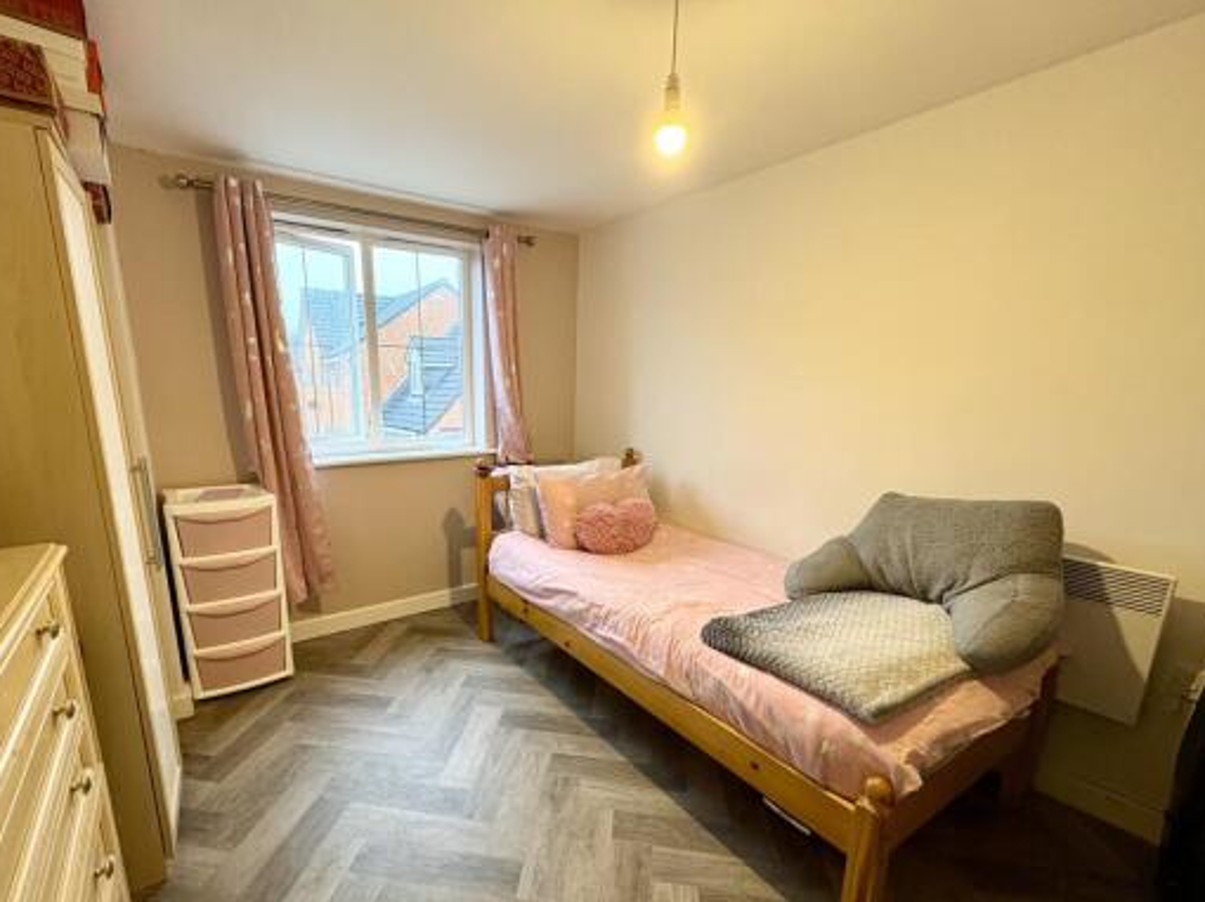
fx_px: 557
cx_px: 547
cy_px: 514
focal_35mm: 16
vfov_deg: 77.6
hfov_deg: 94.3
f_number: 2.2
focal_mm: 2.22
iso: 250
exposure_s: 1/50
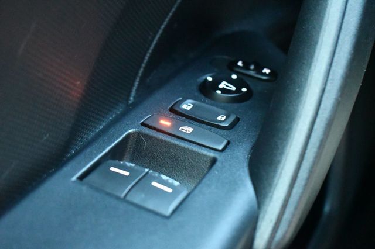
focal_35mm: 60
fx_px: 625
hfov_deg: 33.4
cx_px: 188
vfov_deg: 22.6
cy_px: 124
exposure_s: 1/30
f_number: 5
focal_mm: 40
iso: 12800
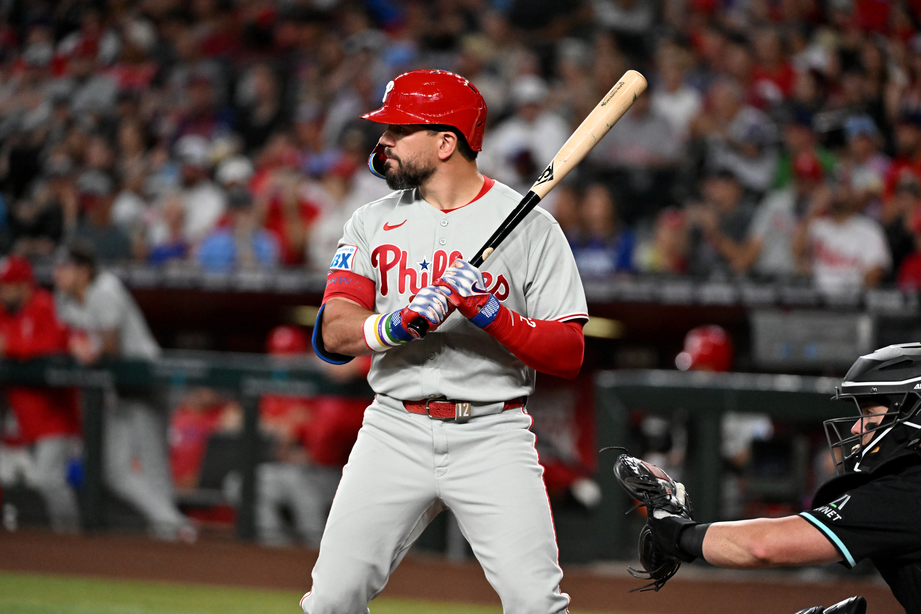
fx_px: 8953
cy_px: 307
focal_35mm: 350
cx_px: 460
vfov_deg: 3.9
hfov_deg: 5.9
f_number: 4
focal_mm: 350
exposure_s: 1/2500
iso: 8000
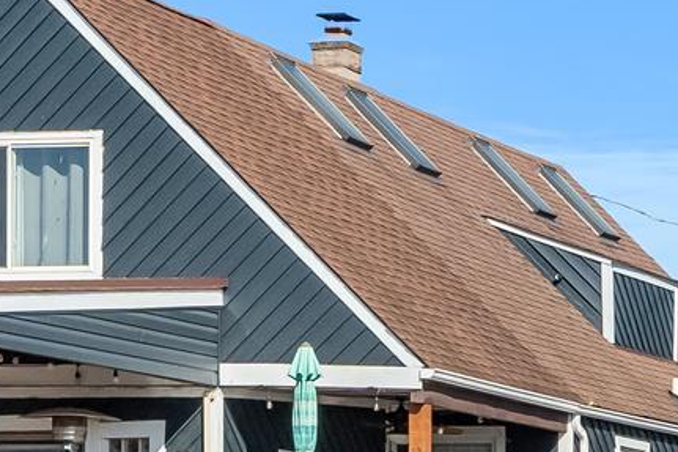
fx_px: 3219
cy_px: 623
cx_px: 1474
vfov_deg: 7.9
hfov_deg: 10.7
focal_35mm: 171
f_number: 9
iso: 500
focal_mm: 24
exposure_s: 1/1600
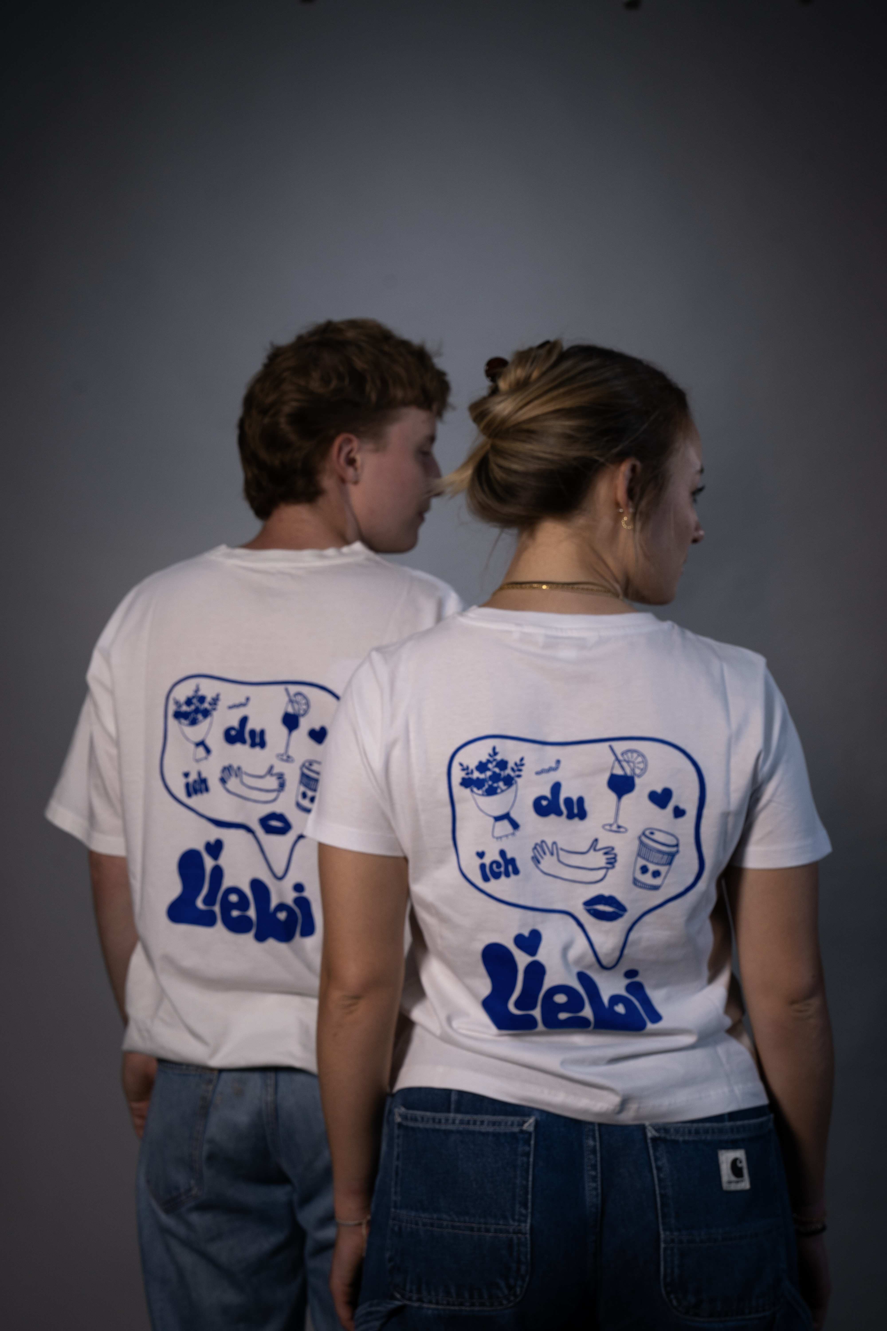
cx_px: 444
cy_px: 666
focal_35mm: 47
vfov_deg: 41.9
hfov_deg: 28.6
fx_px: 1737
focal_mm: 47
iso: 250
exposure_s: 1/50
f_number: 7.1
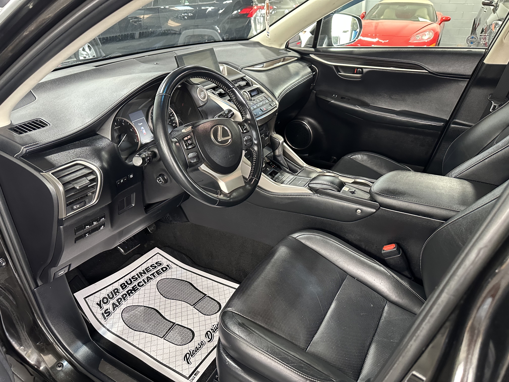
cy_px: 191
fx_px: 353
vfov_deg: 56.8
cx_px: 254
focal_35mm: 24
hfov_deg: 71.6
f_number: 1.78
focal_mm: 6.86
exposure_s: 1/60
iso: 500
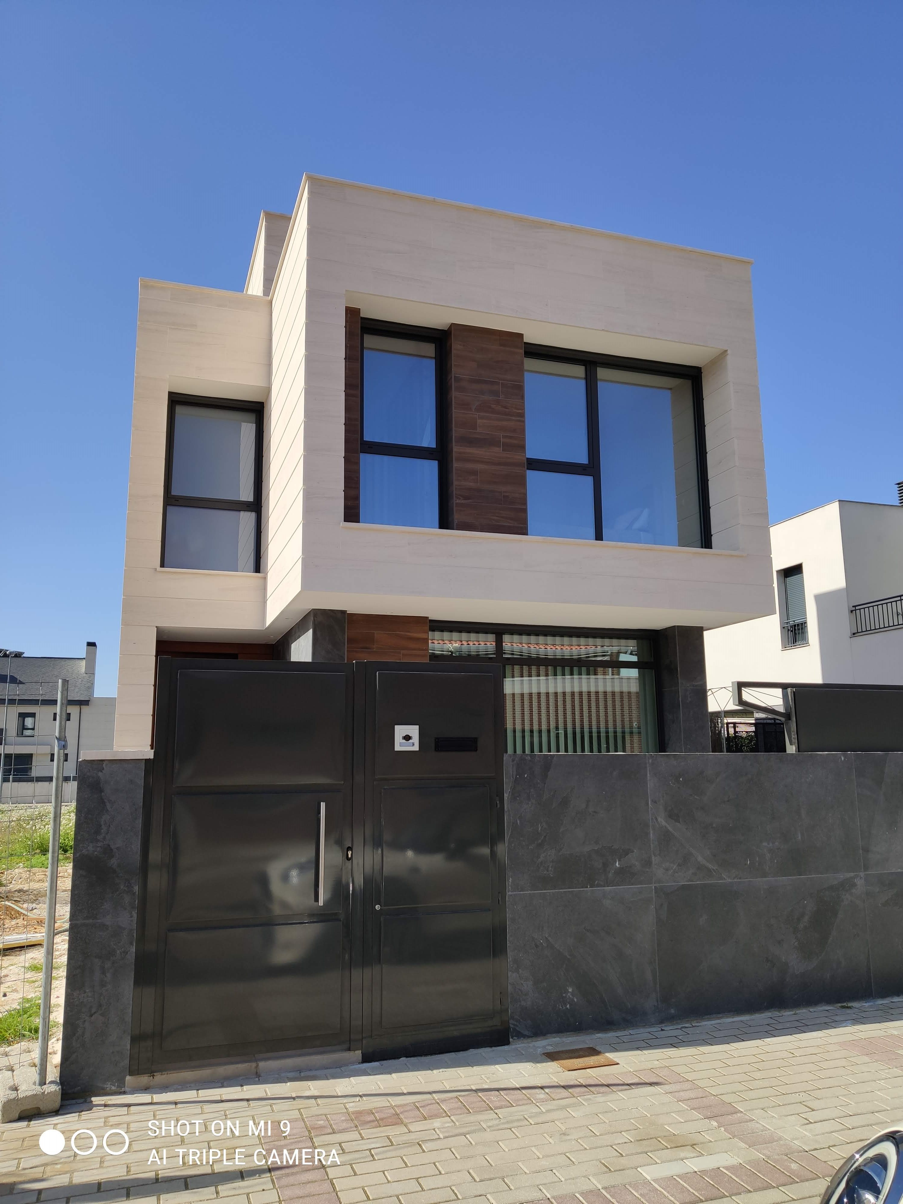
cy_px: 602
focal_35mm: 26
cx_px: 452
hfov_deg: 53.1
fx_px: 904
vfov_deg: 67.3
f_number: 1.75
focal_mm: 4.75
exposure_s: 1/2519
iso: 112
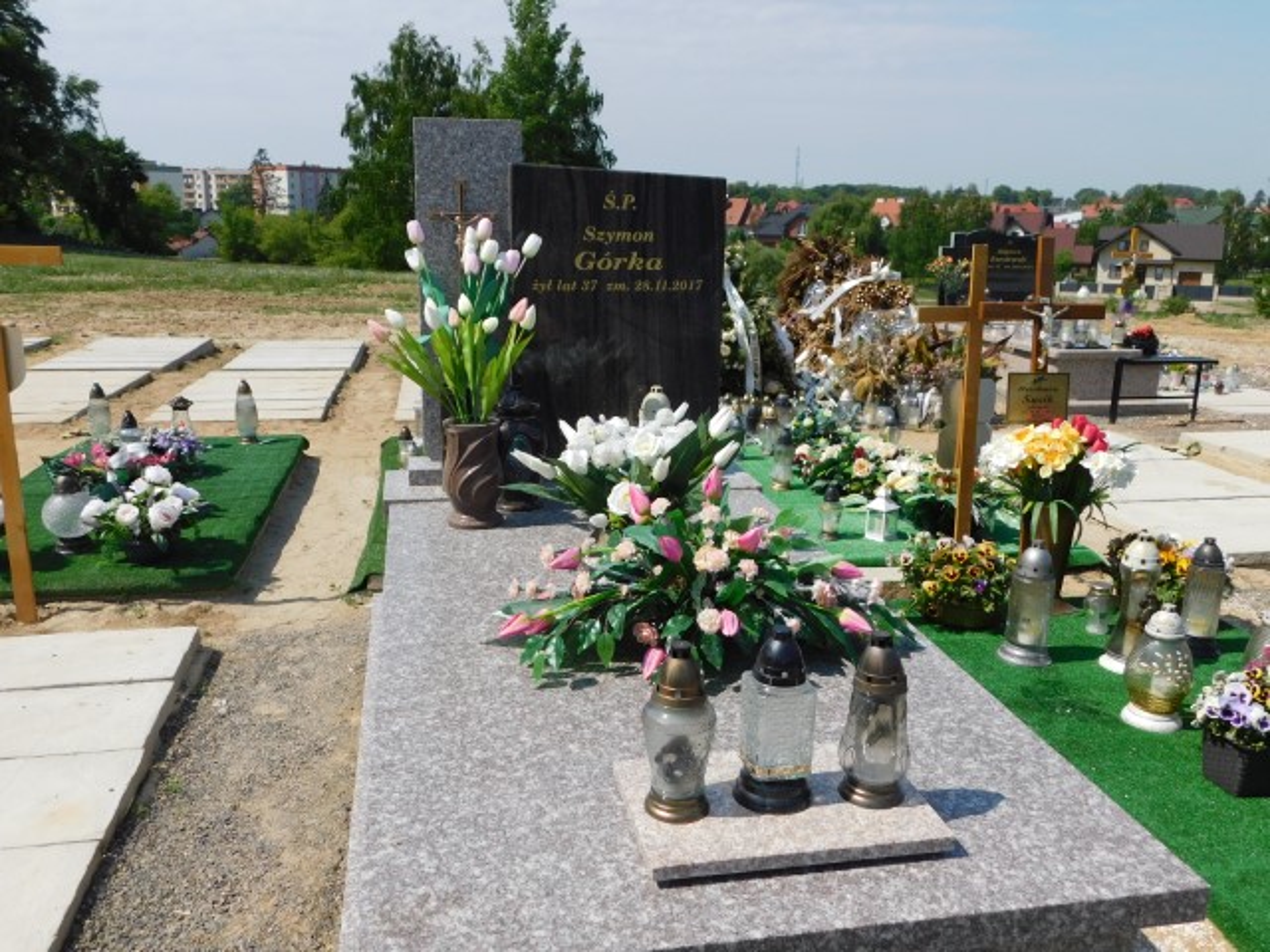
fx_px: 1101
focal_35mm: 30
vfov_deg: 46.8
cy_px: 476
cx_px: 635
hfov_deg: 60.0
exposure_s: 1/500
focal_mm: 5.3
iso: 125
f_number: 6.4
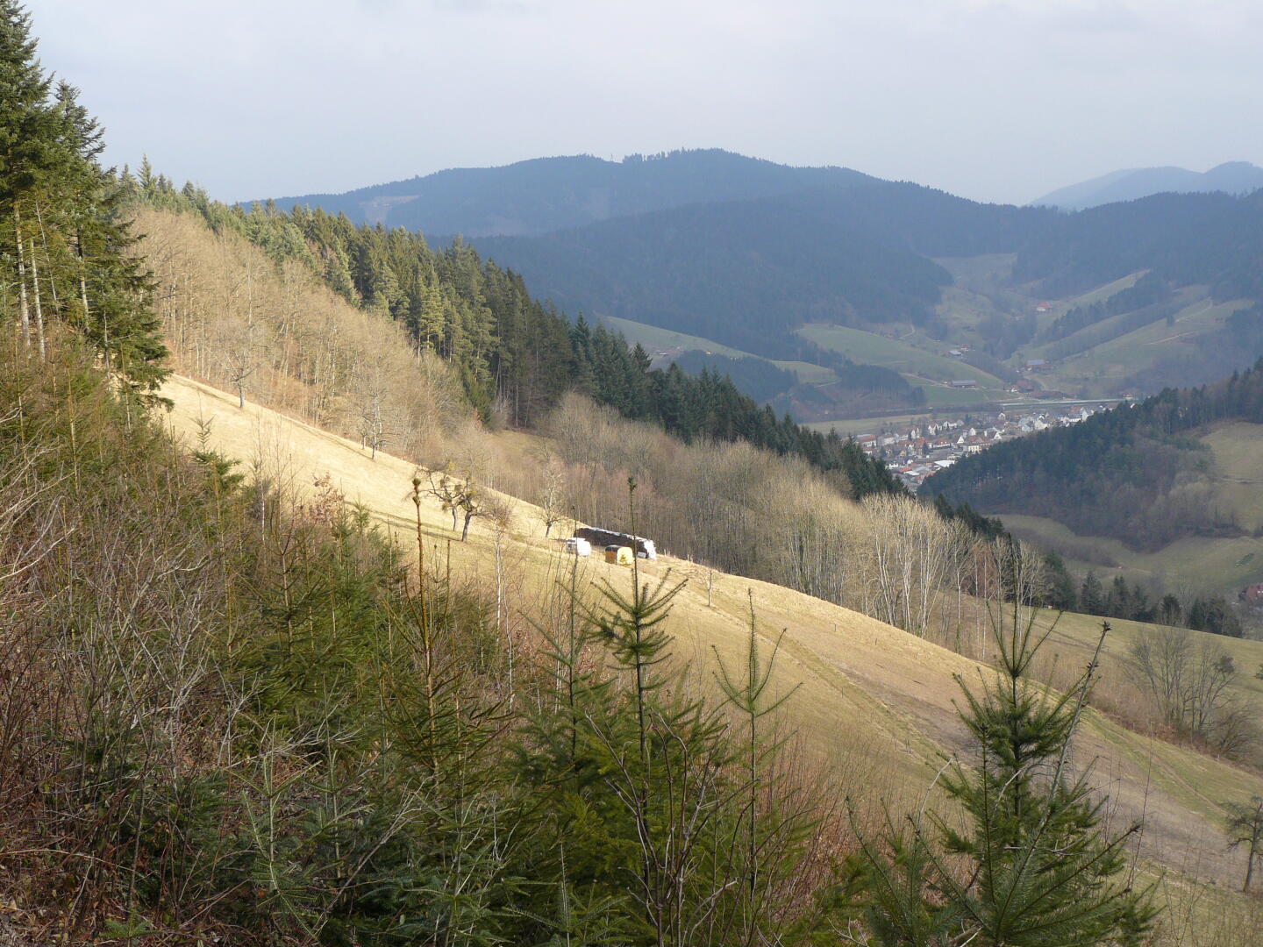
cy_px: 474
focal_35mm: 57
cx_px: 632
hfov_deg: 33.8
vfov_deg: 25.7
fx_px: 2080
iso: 100
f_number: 4
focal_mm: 9.5
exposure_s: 1/160
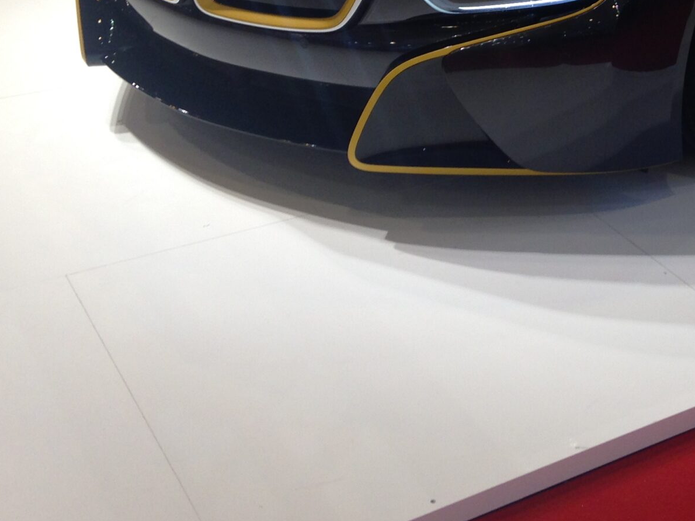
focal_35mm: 71
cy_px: -3
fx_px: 1425
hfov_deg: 26.3
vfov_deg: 20.1
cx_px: 651
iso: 50
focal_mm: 4.12
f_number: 2.4
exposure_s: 1/60
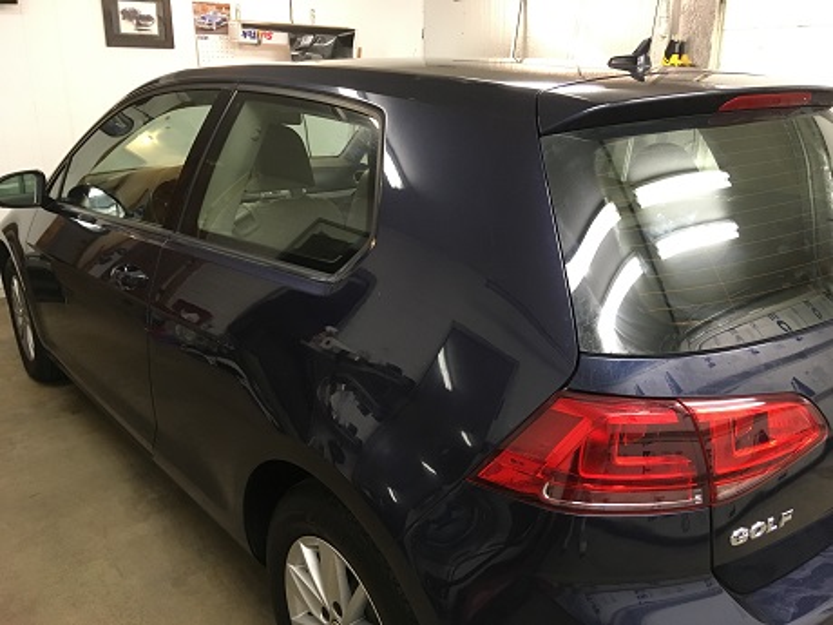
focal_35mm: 29
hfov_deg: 61.7
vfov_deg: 48.2
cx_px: 416
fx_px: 698
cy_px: 312
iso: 125
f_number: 2.2
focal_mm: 4.15
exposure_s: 1/30
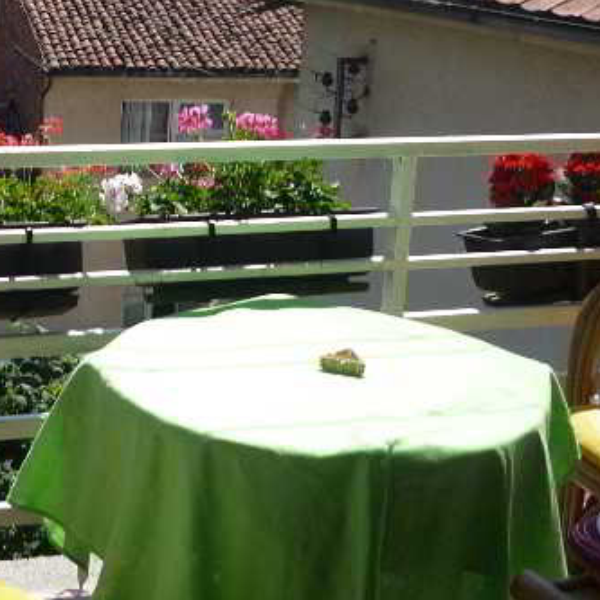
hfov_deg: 23.8
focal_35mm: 70
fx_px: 1373
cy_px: 106
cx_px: 34
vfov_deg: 24.2
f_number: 8
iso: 100
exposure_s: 1/160
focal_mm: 5.5
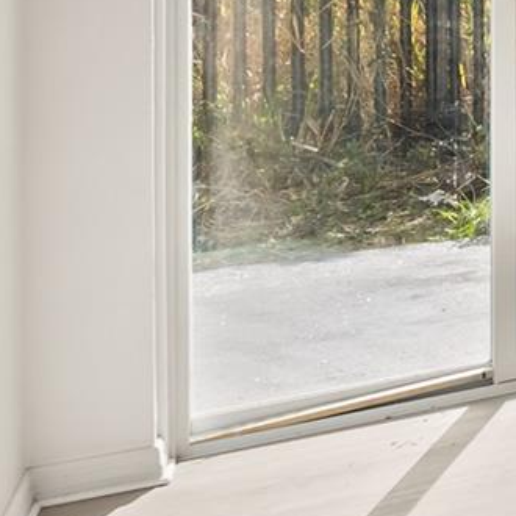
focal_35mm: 68
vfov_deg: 24.2
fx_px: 1148
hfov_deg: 15.2
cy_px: -2
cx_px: 1218
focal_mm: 16.5
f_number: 7.1
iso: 800
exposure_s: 1/320
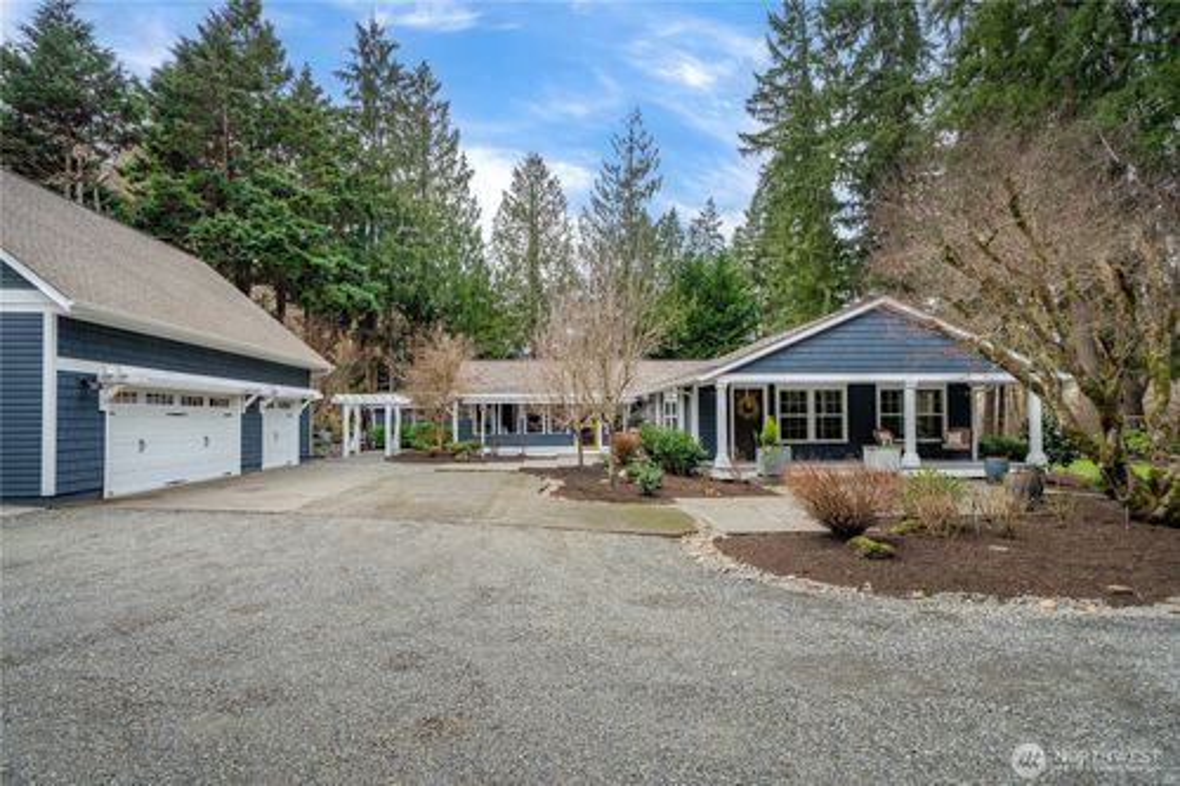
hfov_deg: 90.0
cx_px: 590
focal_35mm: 18
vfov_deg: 67.3
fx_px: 590
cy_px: 393
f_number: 6.3
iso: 100
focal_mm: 18
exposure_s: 1/125
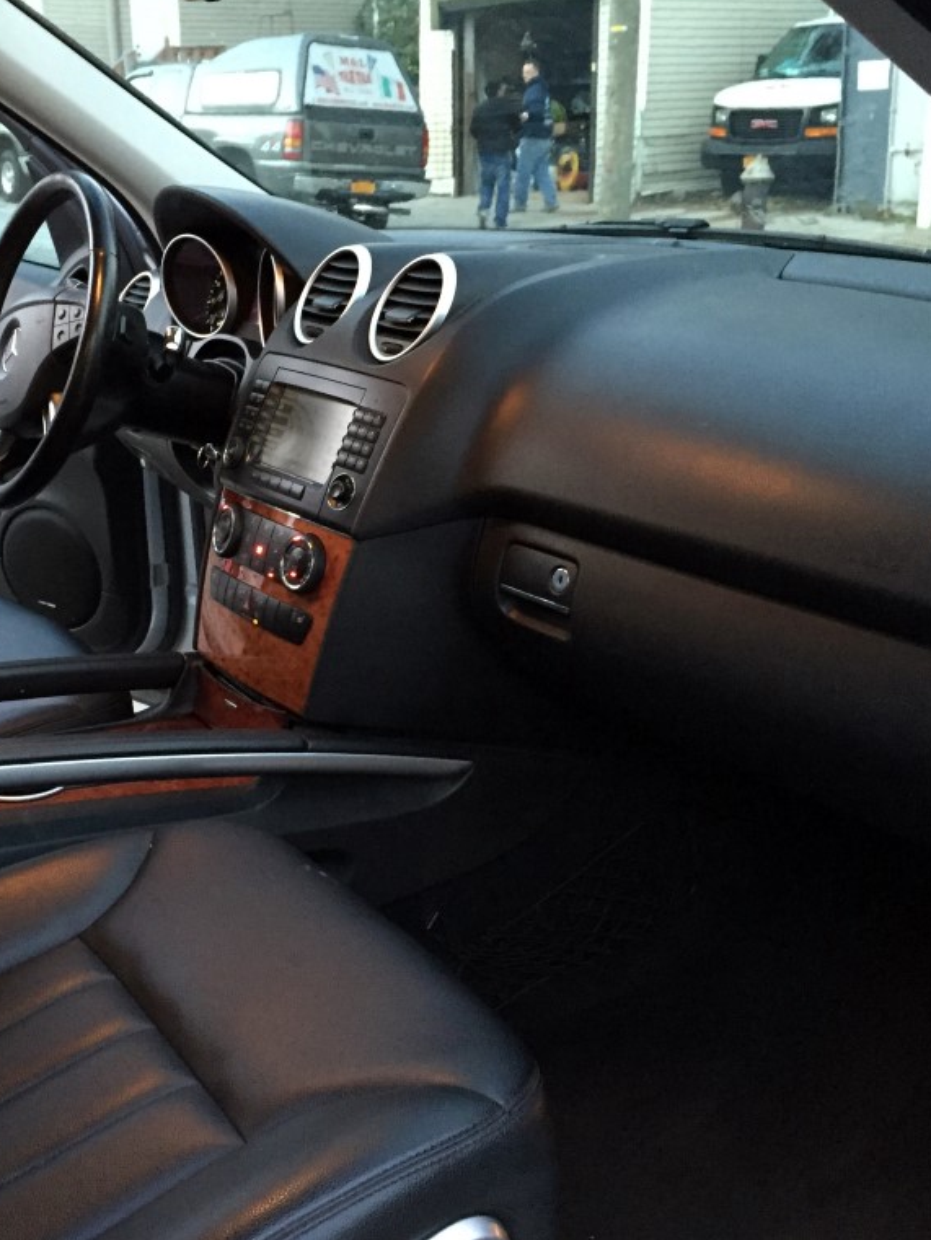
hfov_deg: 36.6
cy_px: 618
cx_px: 341
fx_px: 1398
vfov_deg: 47.9
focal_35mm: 39
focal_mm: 4.15
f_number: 2.2
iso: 250
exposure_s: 1/17
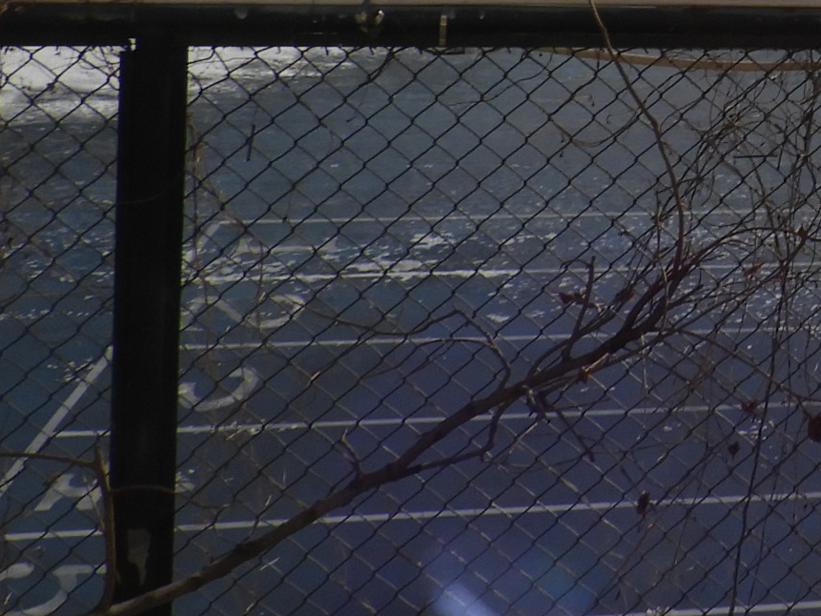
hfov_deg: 18.1
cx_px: 1376
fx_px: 2159
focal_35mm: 91
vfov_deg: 15.1
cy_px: -298
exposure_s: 1/1600
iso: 100
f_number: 4.8
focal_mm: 4.3
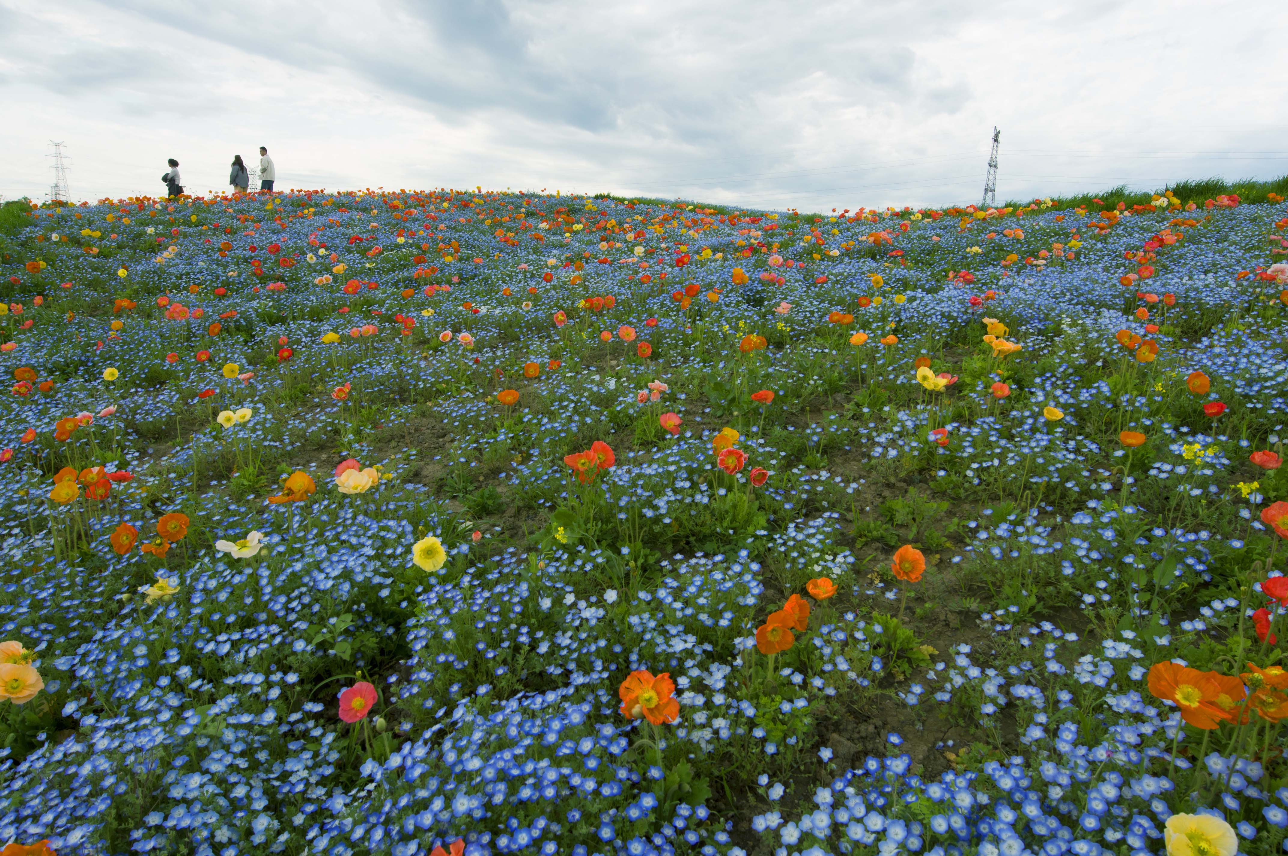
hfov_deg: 81.3
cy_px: 428
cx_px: 644
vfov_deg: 59.4
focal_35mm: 21
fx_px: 750
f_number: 9
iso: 200
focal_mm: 14
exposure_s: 1/320
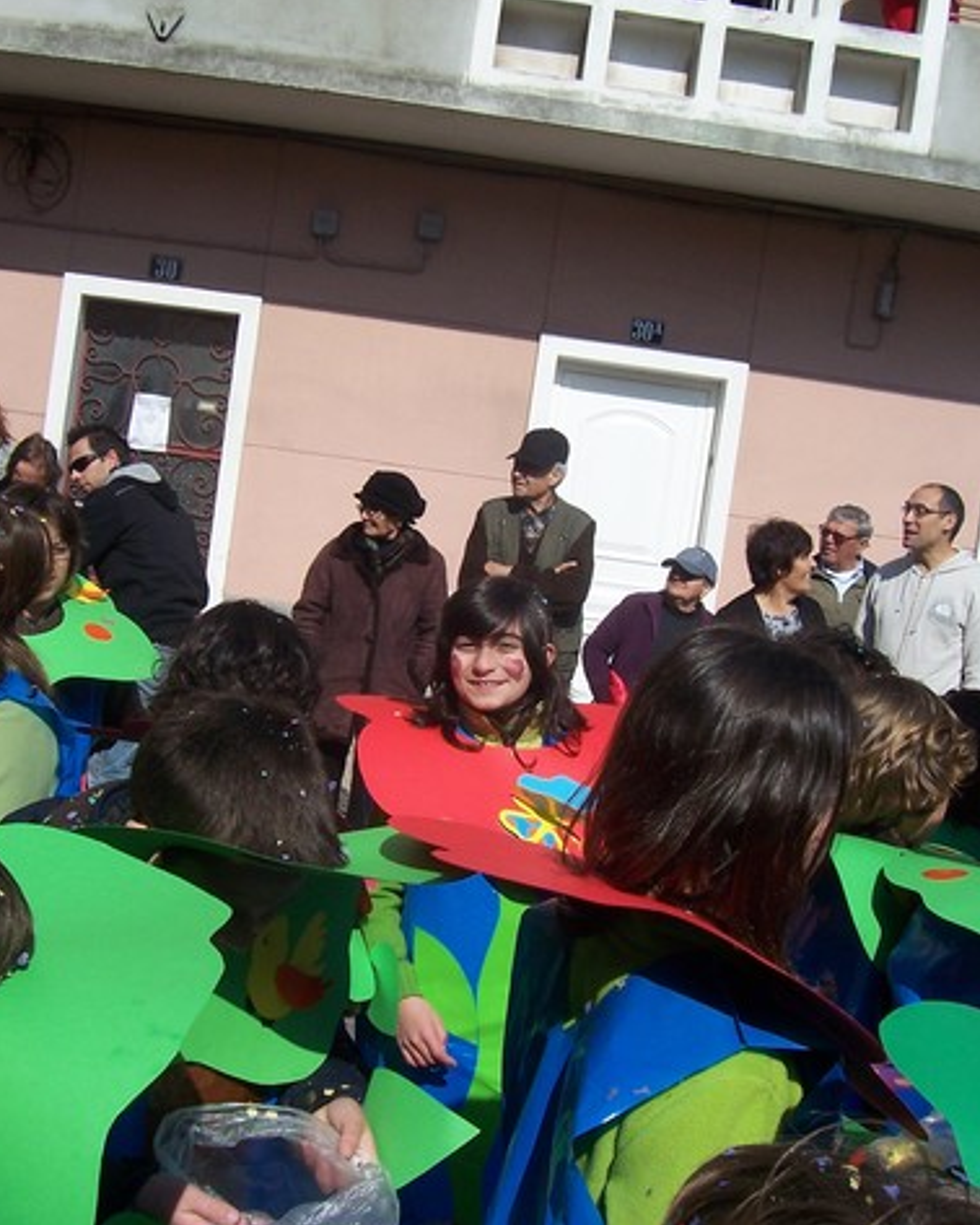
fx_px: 1630
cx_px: 485
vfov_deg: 41.1
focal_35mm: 45
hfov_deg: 33.5
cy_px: 605
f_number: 5.6
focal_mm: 5.6
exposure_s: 1/750
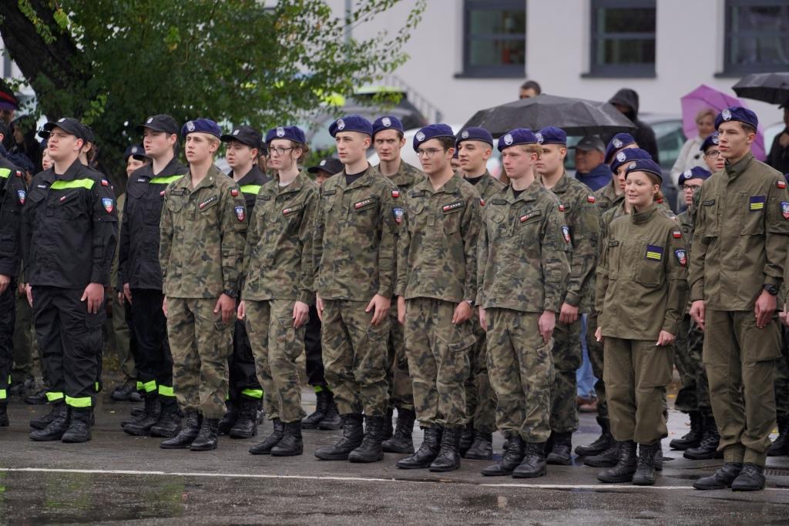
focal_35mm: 200
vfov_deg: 6.9
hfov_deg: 10.3
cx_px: 394
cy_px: 263
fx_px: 4384
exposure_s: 1/320
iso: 320
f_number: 4
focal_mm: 200
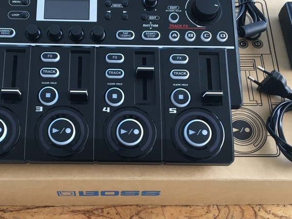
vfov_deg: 29.1
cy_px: 110
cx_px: 109
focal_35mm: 50
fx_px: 422
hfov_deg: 38.0
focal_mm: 4.15
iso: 32
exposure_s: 1/33
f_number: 2.2
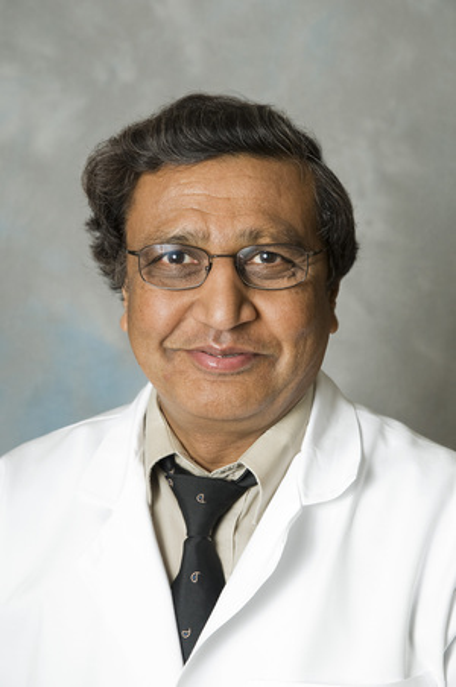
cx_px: 228
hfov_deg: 16.2
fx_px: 1601
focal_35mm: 84
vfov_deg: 24.2
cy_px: 344
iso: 200
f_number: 7.1
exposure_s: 1/125
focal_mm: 56
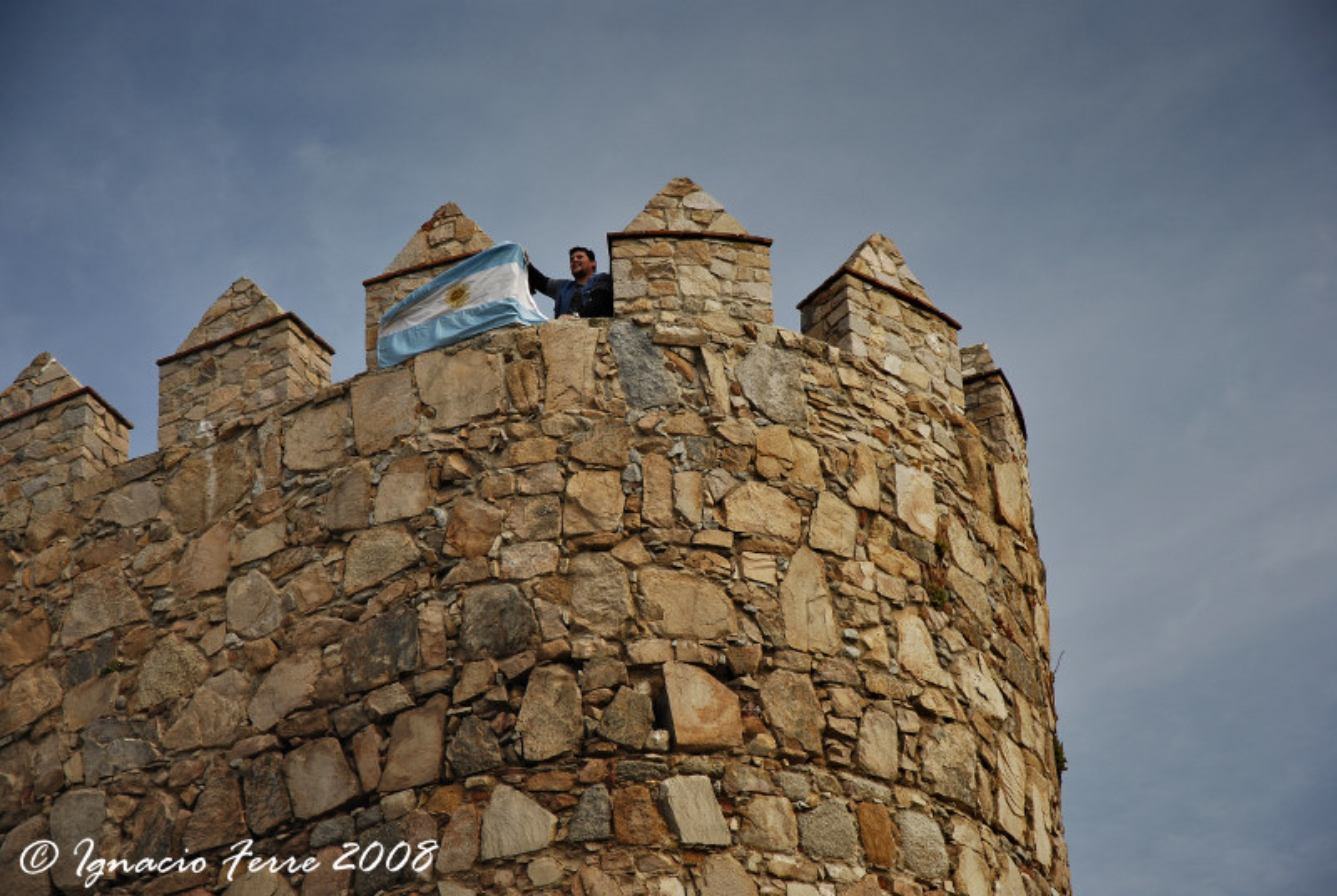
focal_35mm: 105
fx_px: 3905
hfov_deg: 19.4
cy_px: 448
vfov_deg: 13.1
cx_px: 668
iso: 100
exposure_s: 1/80
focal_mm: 70
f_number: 5
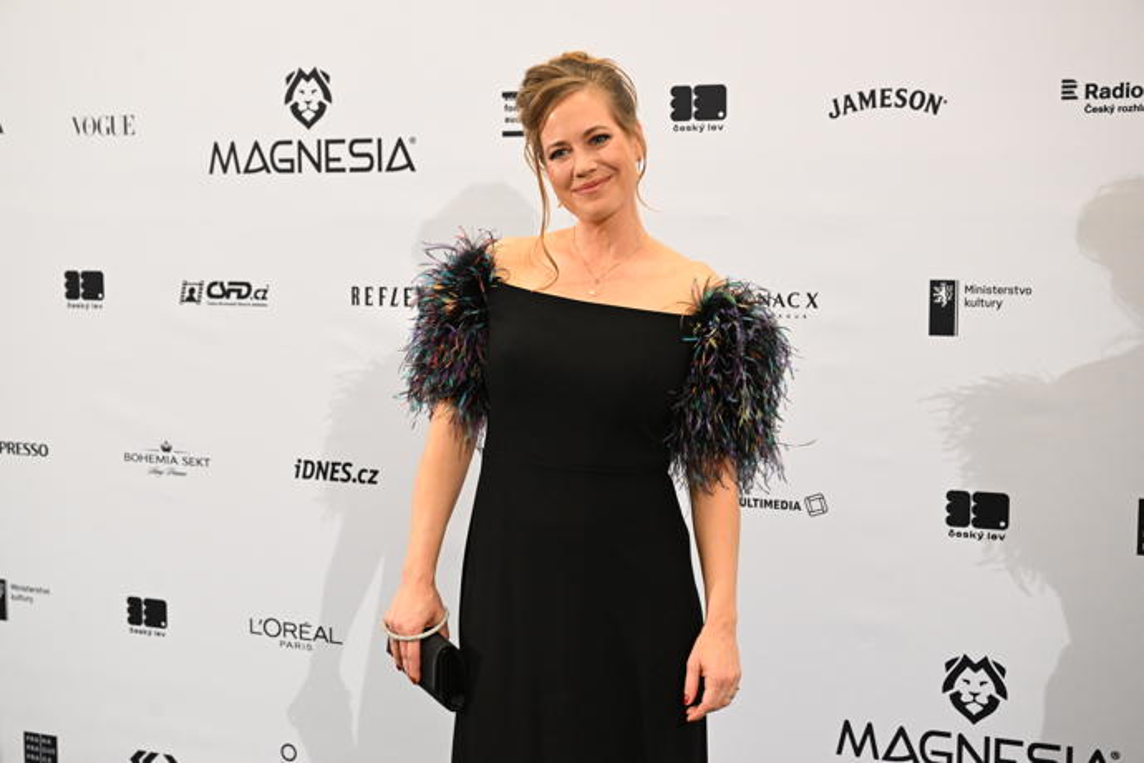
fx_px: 1525
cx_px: 572
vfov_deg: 28.1
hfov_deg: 41.1
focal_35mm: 48
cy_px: 382
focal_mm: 48
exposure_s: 1/160
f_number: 5
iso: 3200
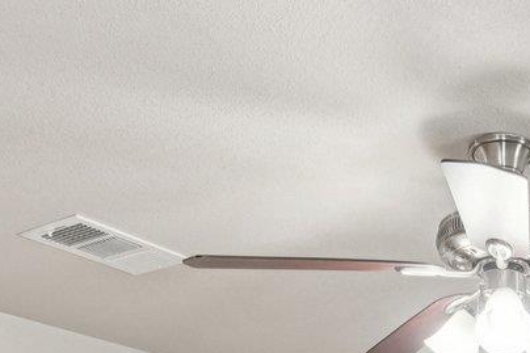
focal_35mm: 71
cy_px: 686
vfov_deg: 15.6
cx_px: 610
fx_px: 1045
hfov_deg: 25.9
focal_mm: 14
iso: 400
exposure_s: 1/10
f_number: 8
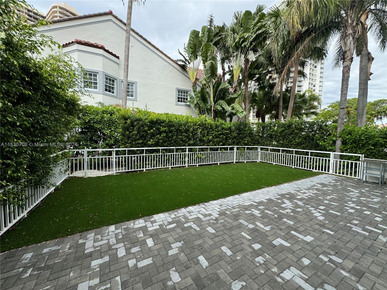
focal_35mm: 14
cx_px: 194
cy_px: 145
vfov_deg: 85.7
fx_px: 157
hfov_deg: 102.1
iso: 40
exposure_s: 1/448
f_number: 2.2
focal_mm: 2.22
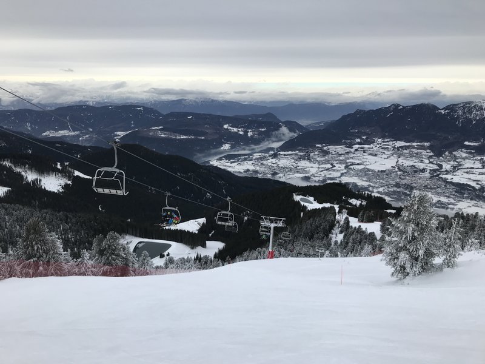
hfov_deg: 63.4
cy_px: 182
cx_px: 242
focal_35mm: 28
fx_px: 392
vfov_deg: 49.7
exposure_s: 1/818
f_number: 1.8
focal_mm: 3.99
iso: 20
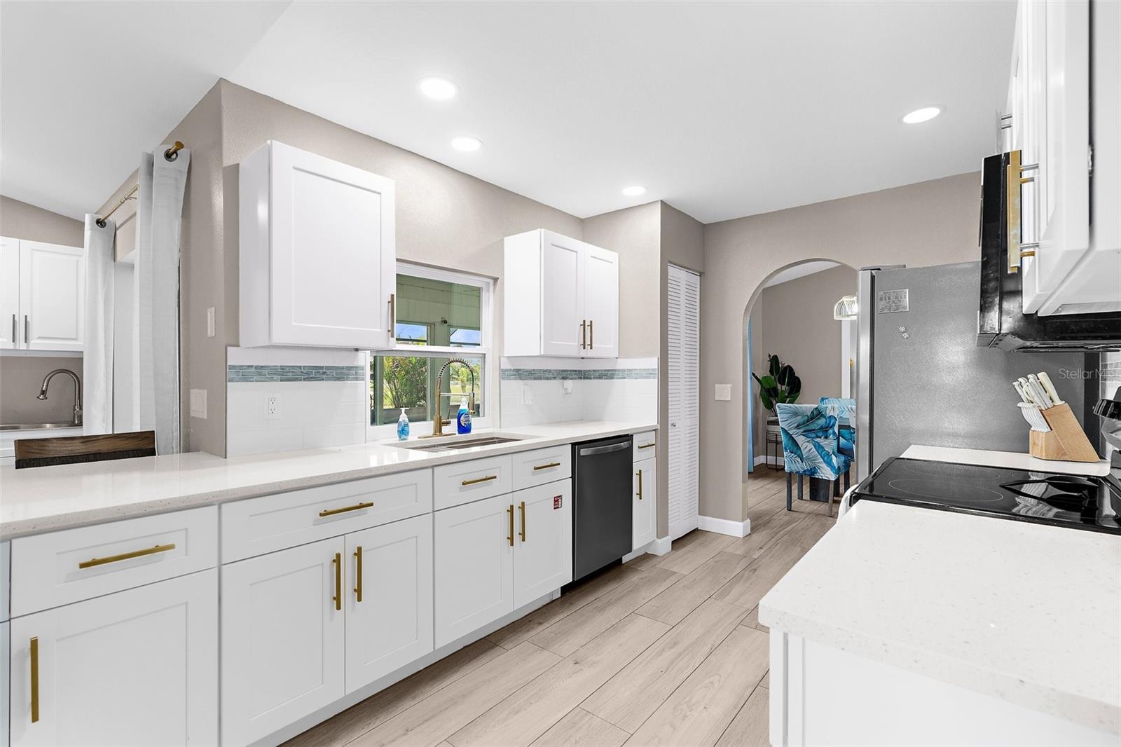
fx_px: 498
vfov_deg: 73.7
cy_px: 374
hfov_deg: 96.7
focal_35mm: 16
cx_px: 560
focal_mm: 16
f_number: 7.1
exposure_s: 1/8
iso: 400
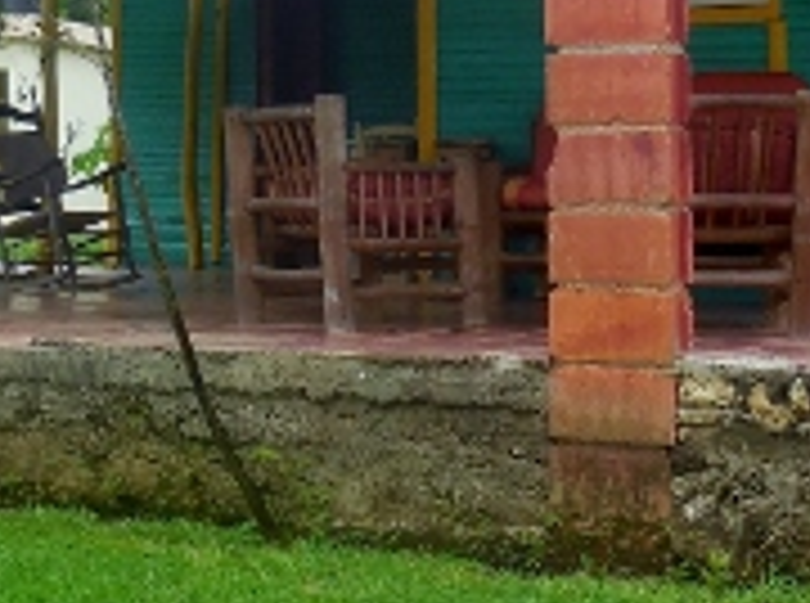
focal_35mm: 89
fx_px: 2077
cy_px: 148
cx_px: 418
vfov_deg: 16.4
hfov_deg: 22.1
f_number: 3.3
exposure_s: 1/200
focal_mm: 4.5
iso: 125
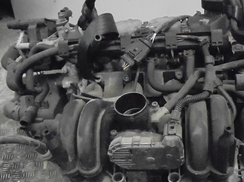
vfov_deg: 34.9
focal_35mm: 41
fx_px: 289
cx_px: 151
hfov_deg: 45.4
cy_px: 115
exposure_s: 1/40
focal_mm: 4.6
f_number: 3.5
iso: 1600
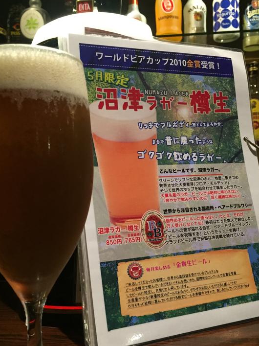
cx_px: 137
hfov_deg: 40.7
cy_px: 179
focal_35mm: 35
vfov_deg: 52.6
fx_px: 349
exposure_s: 1/17
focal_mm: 4.15
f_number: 2.2
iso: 250
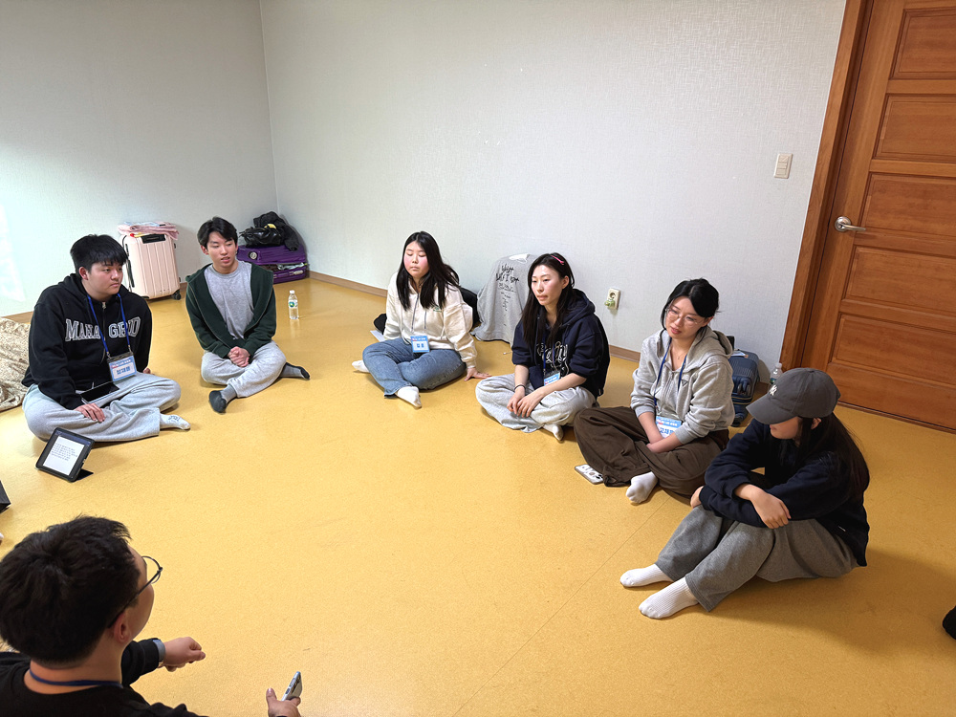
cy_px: 358
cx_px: 478
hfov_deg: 71.6
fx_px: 663
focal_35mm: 24
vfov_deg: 56.8
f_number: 1.78
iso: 200
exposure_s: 1/60
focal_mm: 6.76
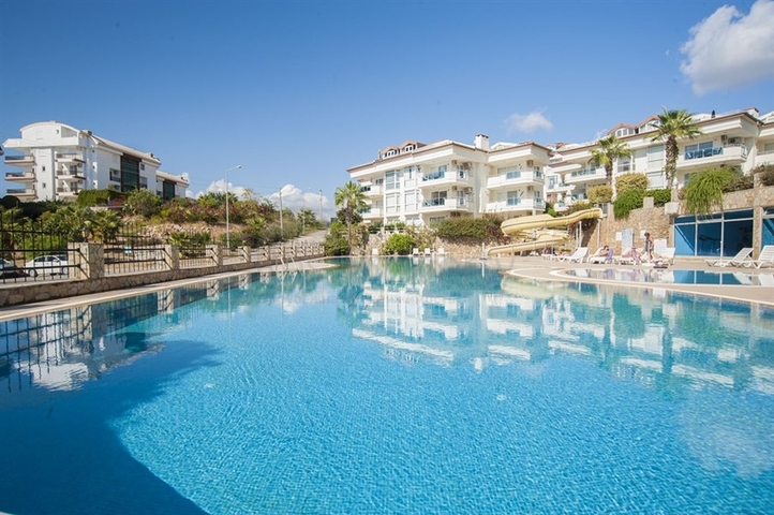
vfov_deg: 67.3
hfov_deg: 90.1
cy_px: 258
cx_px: 387
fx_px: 387
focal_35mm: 18
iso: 200
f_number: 13
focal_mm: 18
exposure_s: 1/60
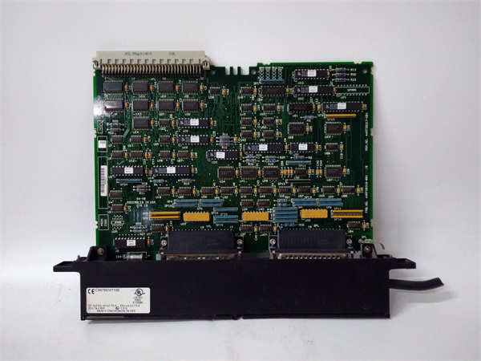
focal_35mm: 27
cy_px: 180
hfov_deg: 65.3
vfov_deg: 51.4
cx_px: 240
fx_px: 375
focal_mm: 3.79
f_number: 2
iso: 636
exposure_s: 1/33
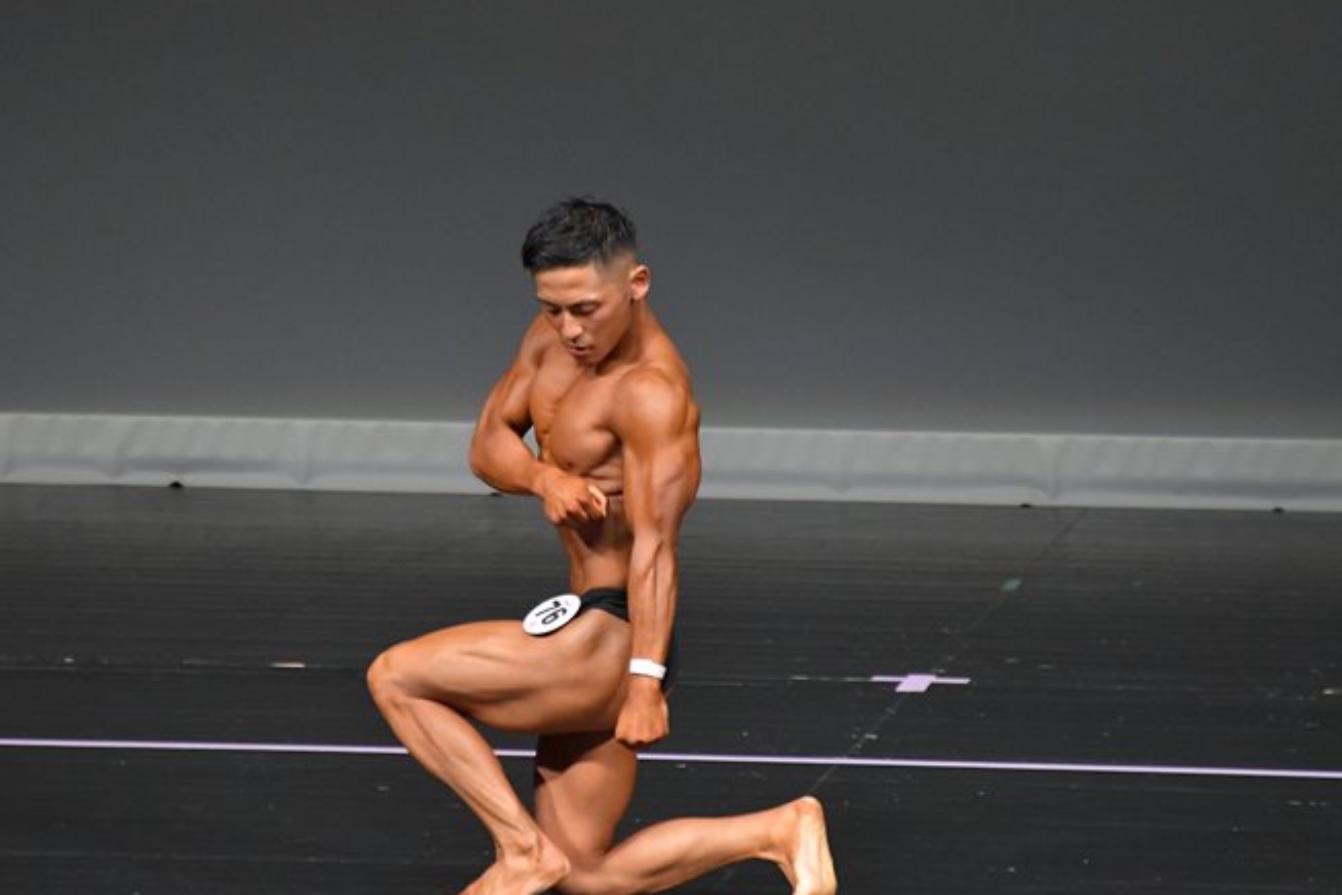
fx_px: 19868
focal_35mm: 533
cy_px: 507
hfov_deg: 3.9
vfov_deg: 2.6
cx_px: 627
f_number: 5.6
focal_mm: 300
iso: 4000
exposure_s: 1/400
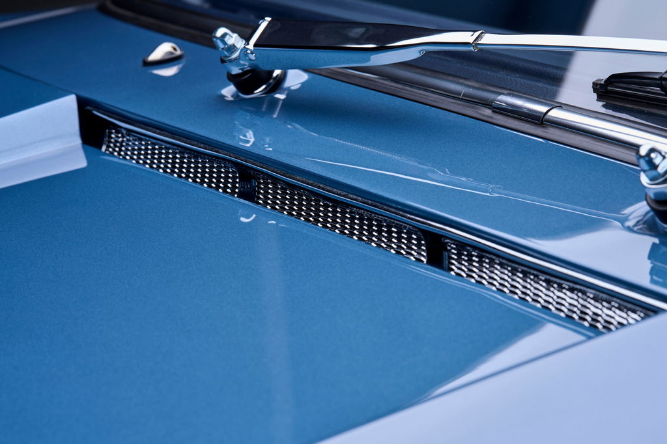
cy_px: 222
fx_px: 2500
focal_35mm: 135
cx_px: 334
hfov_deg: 15.2
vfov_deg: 10.2
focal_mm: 135
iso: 50
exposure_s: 1/125
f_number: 13
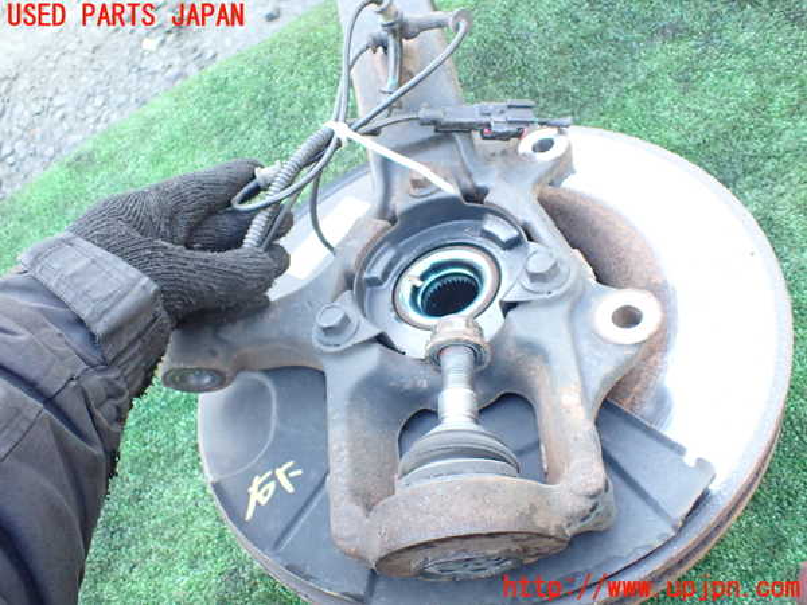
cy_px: 302
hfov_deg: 60.0
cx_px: 404
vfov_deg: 46.8
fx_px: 699
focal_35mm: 30
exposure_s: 1/125
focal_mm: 5.4
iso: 640
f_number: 2.3
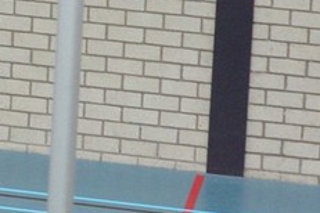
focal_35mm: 333
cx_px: -255
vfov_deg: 4.1
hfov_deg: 6.1
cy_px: 452
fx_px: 2960
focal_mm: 50
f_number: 3.2
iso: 640
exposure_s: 1/160
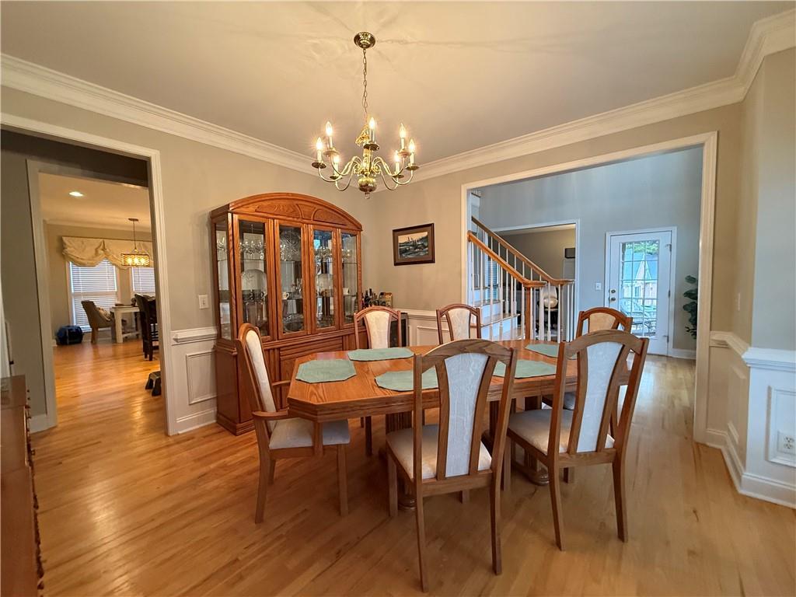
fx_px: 322
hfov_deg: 102.1
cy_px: 298
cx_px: 398
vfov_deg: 85.7
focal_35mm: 14
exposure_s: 1/60
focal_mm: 2.22
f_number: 2.2
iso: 500
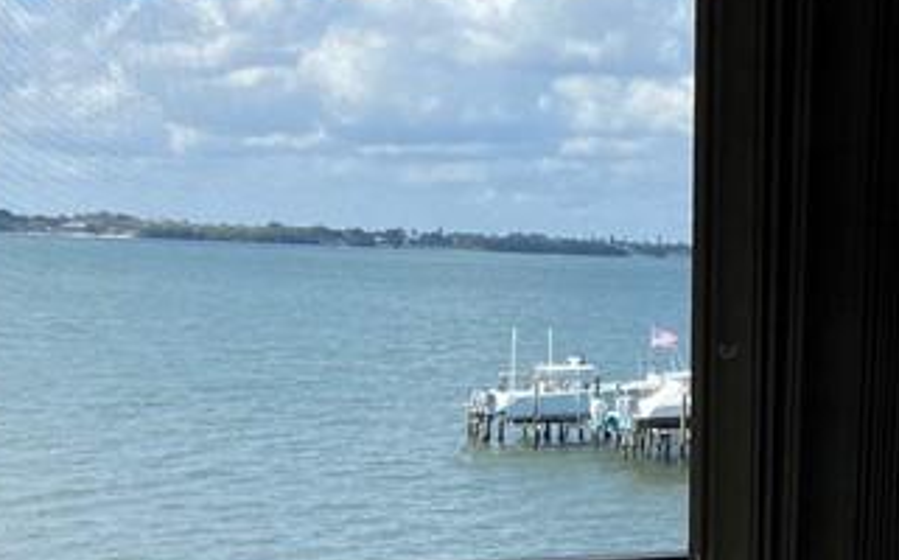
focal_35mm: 88
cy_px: 361
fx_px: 2154
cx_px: 723
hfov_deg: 23.2
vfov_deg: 14.8
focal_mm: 4.25
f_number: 1.8
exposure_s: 1/1585
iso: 32
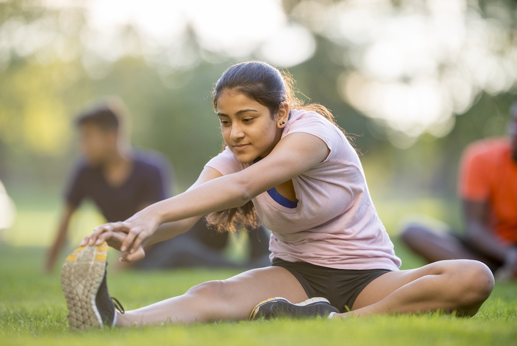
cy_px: 173
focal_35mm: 200
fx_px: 2874
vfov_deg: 6.9
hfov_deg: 10.3
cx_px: 258
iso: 100
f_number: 2
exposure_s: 1/250
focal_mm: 200
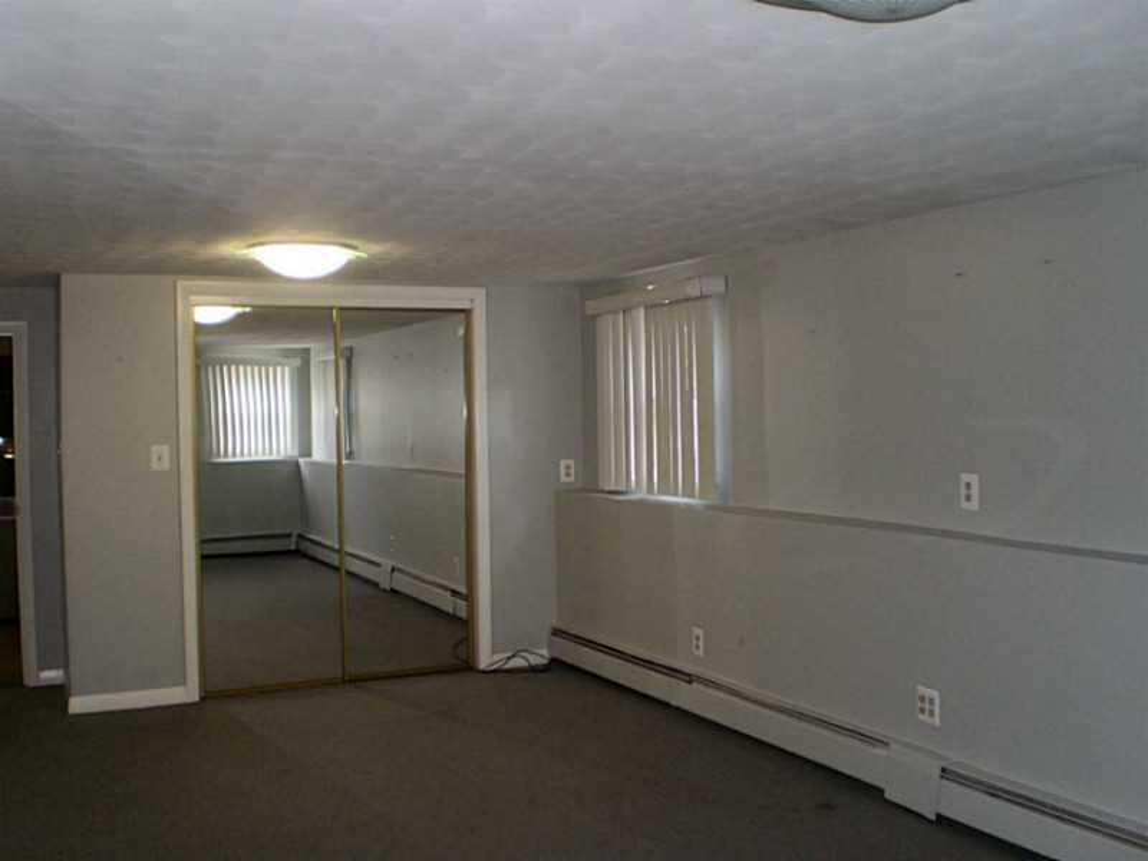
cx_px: 574
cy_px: 430
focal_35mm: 36
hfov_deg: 51.4
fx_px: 1194
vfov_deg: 39.7
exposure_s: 1/30
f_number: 3.1
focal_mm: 6.3
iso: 160
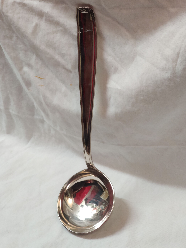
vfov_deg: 98.2
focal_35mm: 15
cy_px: 124
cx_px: 93
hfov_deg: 81.7
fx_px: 107
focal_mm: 5.54
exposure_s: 1/33
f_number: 2.4
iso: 699
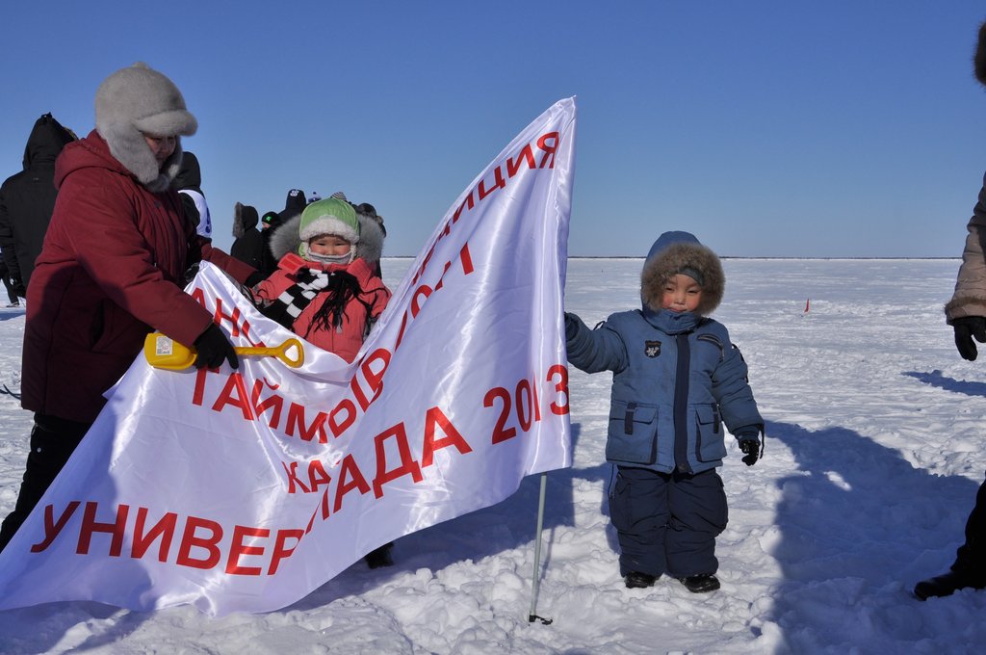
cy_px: 328
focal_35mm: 33
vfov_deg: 39.9
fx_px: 903
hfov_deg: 57.3
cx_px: 493
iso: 200
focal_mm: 22
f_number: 10
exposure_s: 1/2500
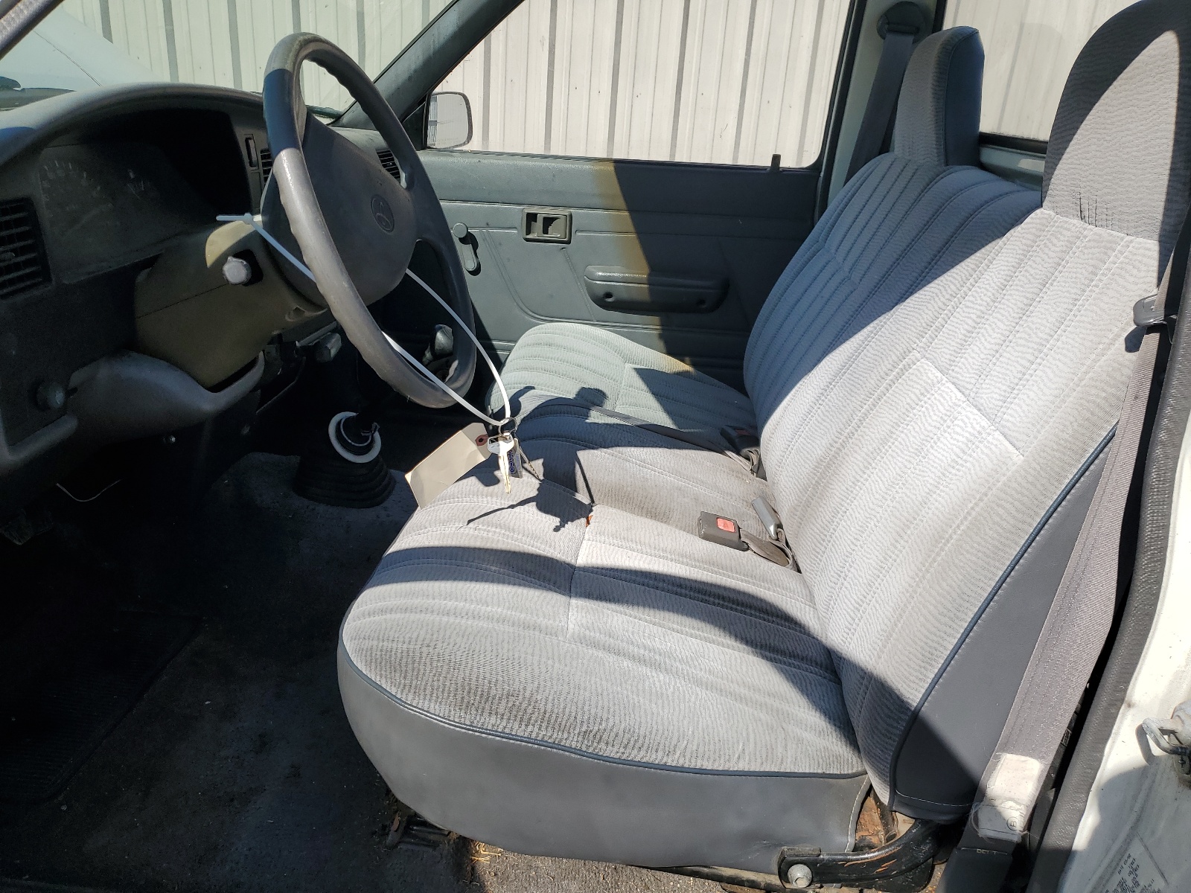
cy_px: 446
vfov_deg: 53.1
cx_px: 596
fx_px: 895
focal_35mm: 26
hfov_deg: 67.3
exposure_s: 1/2500
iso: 50
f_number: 1.5
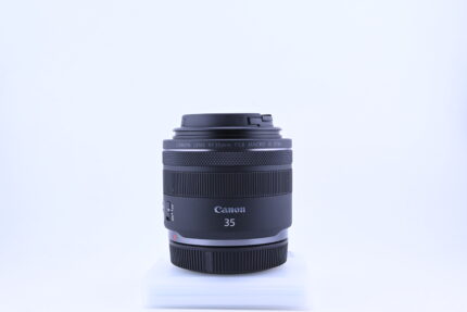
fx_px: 584
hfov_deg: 43.6
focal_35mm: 45
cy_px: 156
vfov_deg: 29.9
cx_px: 234
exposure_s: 1/160
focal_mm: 30
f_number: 11
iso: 640
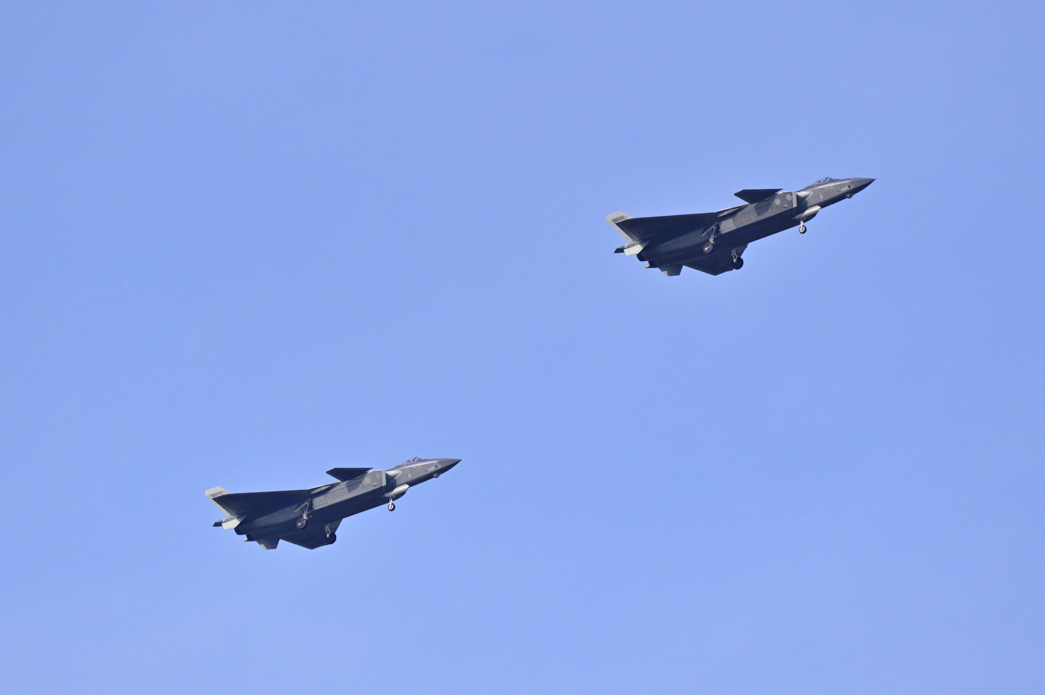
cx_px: 522
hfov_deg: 3.4
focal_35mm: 600
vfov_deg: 2.3
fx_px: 17407
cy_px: 348
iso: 800
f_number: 8
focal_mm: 400
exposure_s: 1/4000
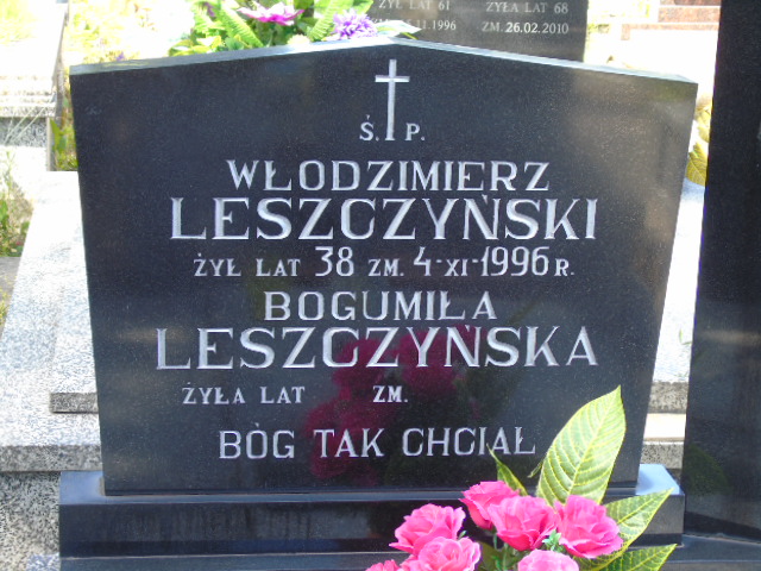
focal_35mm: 82
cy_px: 286
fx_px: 1803
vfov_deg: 18.0
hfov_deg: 23.8
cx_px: 380
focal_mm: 15
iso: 80
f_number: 4.1
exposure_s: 1/40
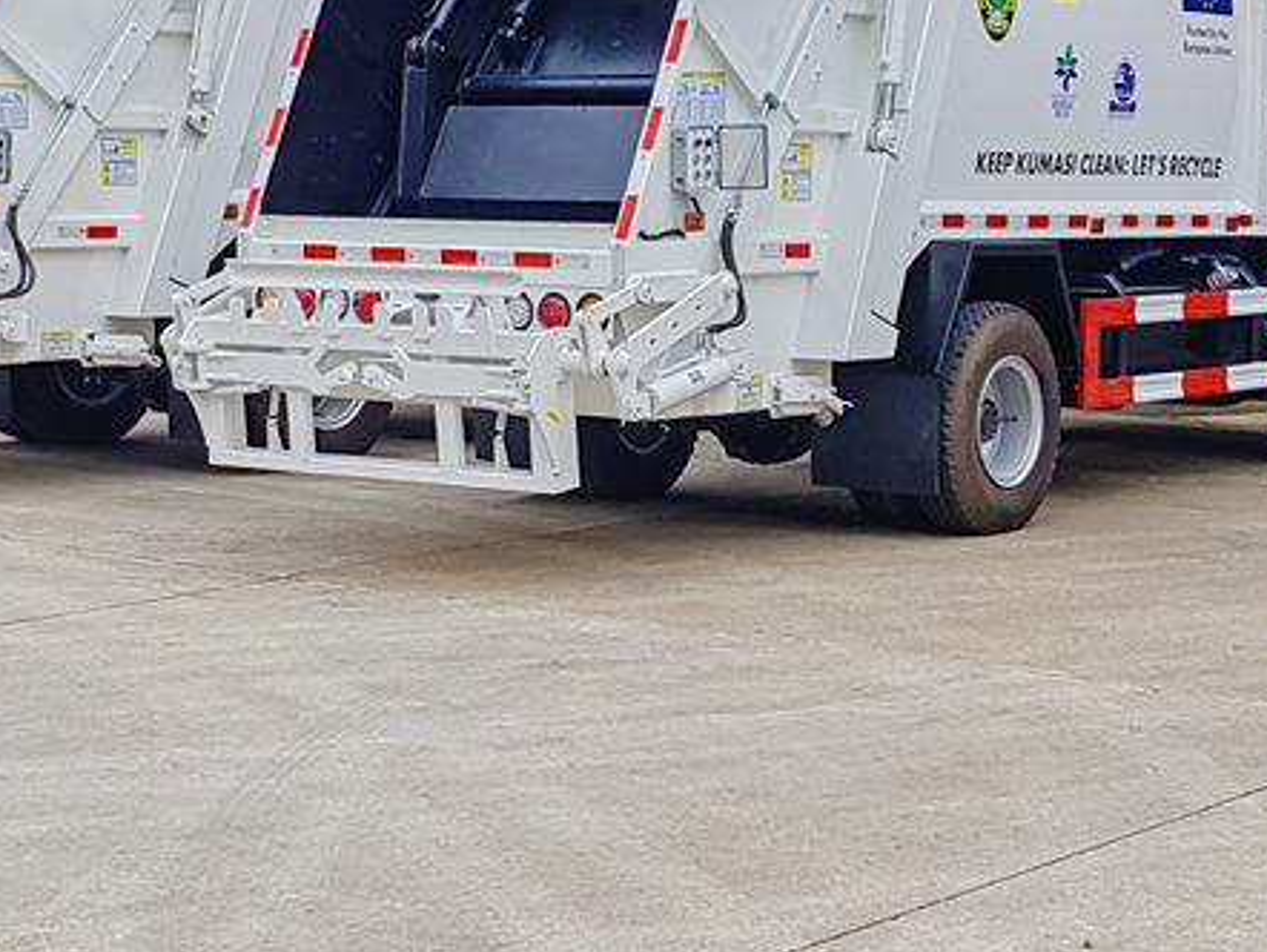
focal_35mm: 85
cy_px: 284
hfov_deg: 23.0
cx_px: 525
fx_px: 3113
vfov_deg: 17.3
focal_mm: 5.52
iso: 50
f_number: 1.9
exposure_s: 1/886
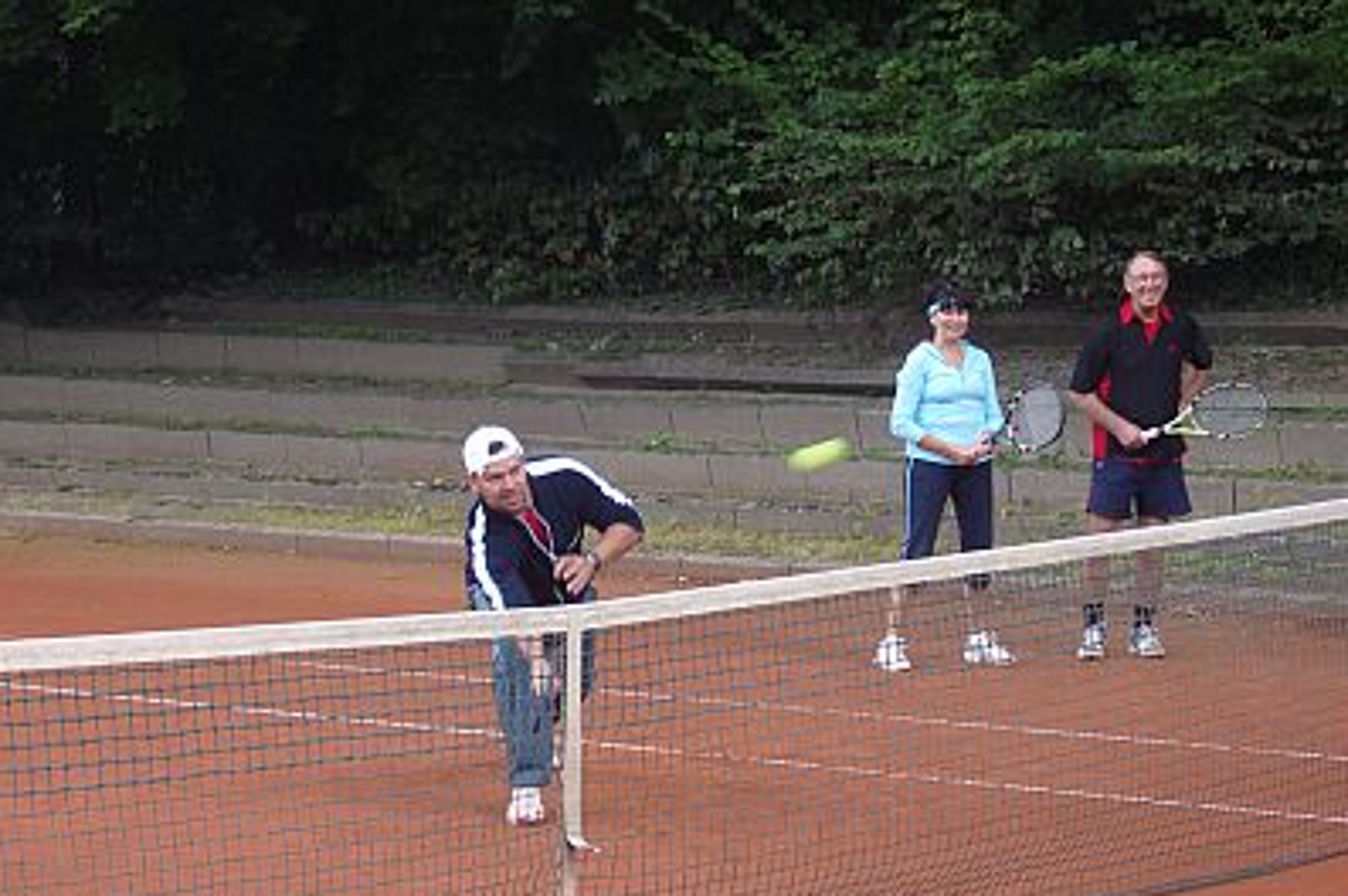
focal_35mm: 107
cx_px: 676
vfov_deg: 12.8
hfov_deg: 19.1
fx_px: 4003
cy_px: 479
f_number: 5.2
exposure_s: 1/60
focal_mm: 21.9
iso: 100
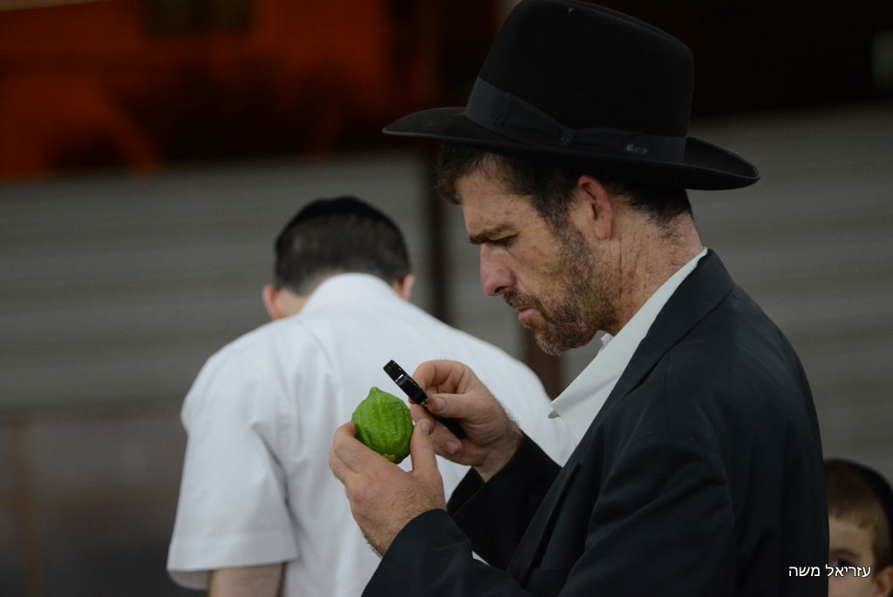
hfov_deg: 15.2
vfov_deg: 10.2
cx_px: 446
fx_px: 3351
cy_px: 298
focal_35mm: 135
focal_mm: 135
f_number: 4
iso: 3200
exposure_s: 1/160
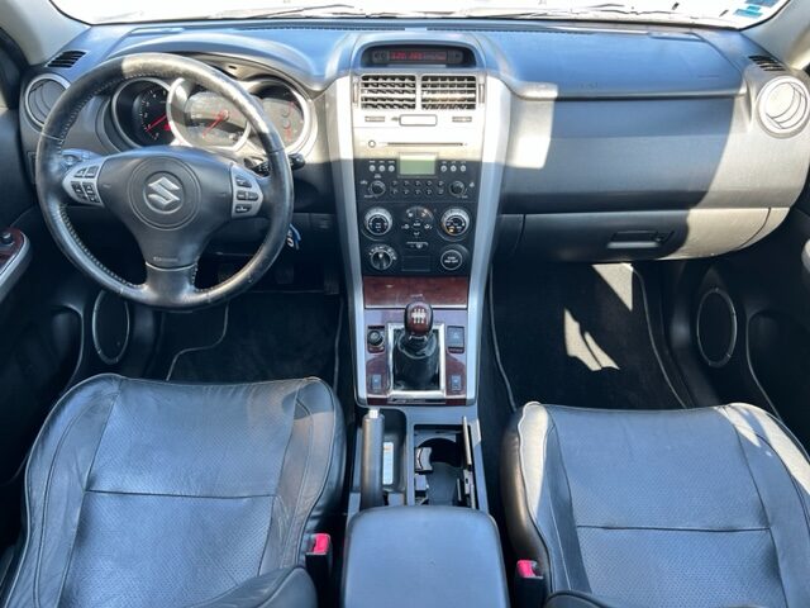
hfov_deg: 67.3
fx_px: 608
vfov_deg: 53.1
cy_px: 304
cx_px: 405
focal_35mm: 26
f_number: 1.5
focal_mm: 5.7
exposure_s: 1/121
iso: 64
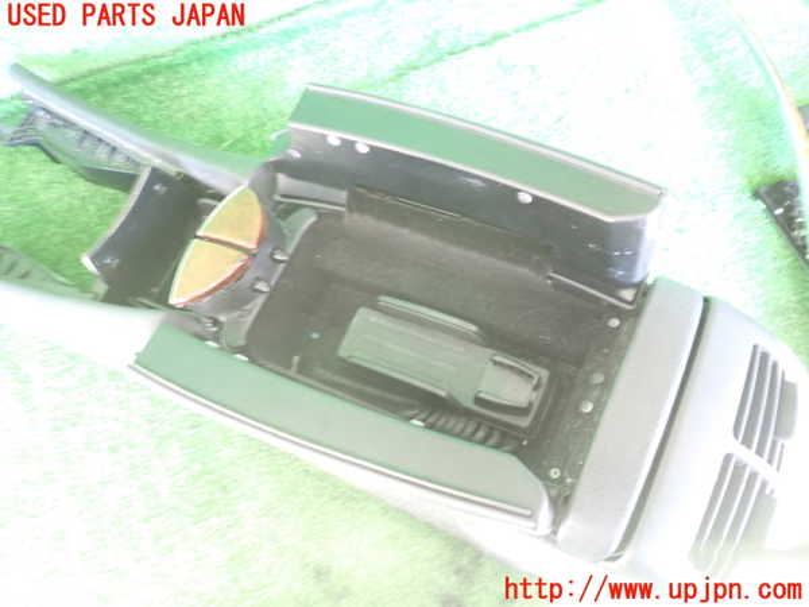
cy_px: 304
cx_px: 404
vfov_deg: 54.9
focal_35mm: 25
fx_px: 584
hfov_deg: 69.4
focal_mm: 4.5
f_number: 2
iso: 800
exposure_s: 1/20
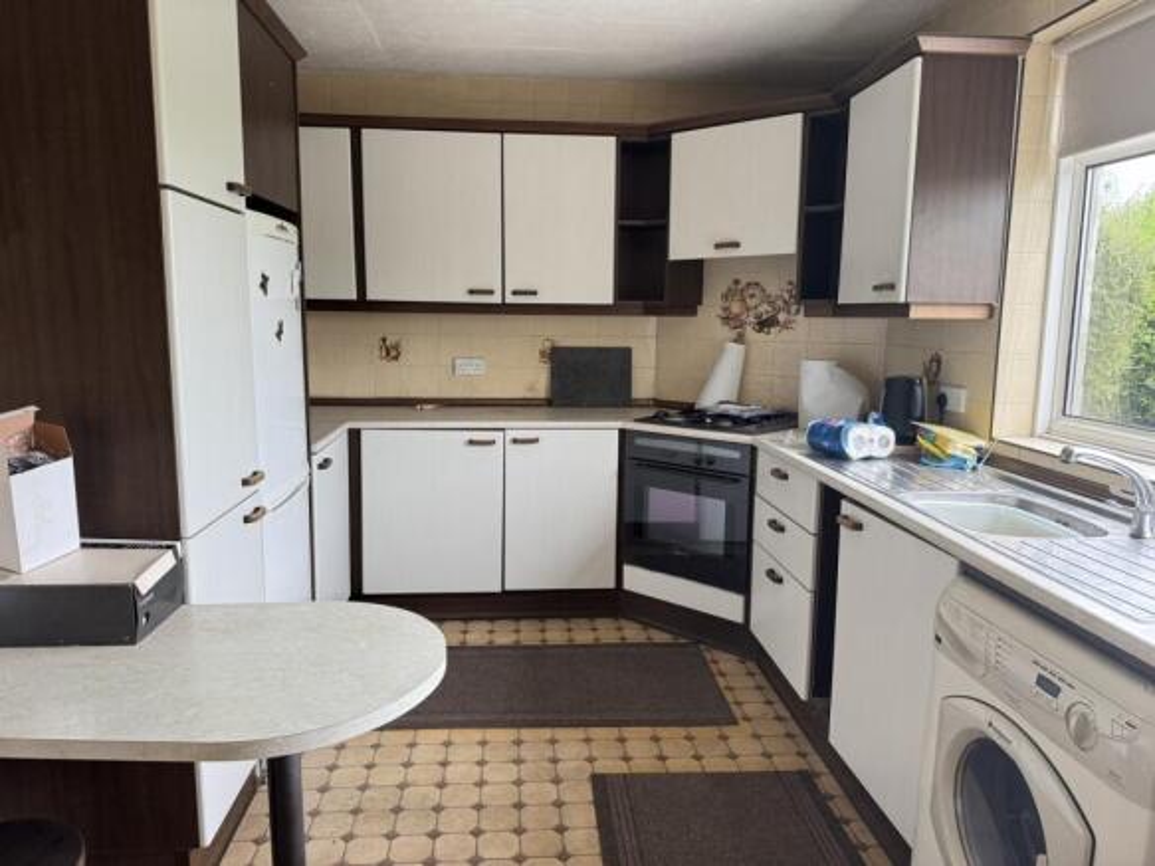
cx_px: 578
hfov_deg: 71.6
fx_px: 801
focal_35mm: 24
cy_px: 433
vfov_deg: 56.8
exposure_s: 1/92
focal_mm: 6.76
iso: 200
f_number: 1.78
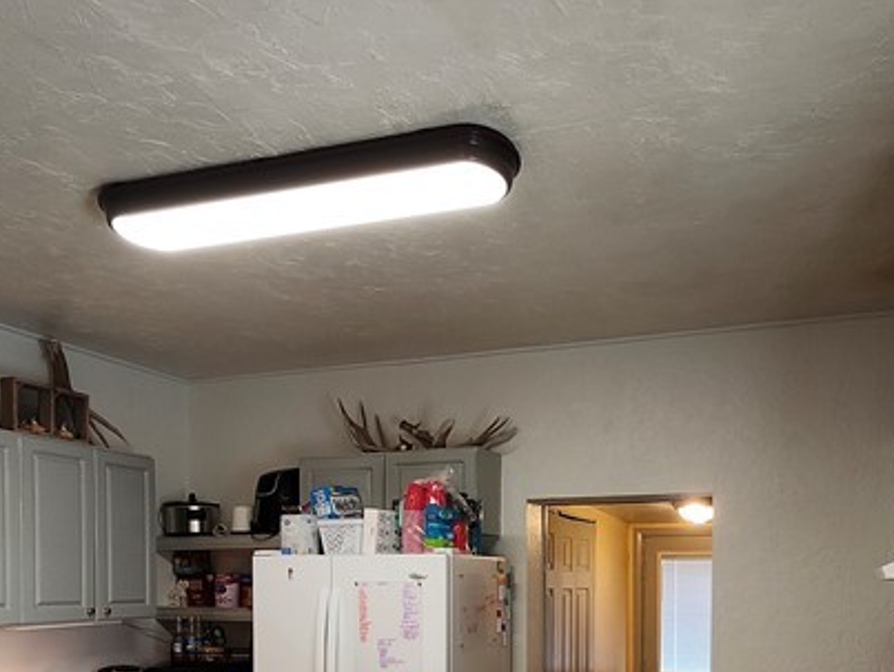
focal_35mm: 33
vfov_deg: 39.5
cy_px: 619
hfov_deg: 55.3
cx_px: 464
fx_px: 853
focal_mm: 1.74
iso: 80
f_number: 2.2
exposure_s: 1/60
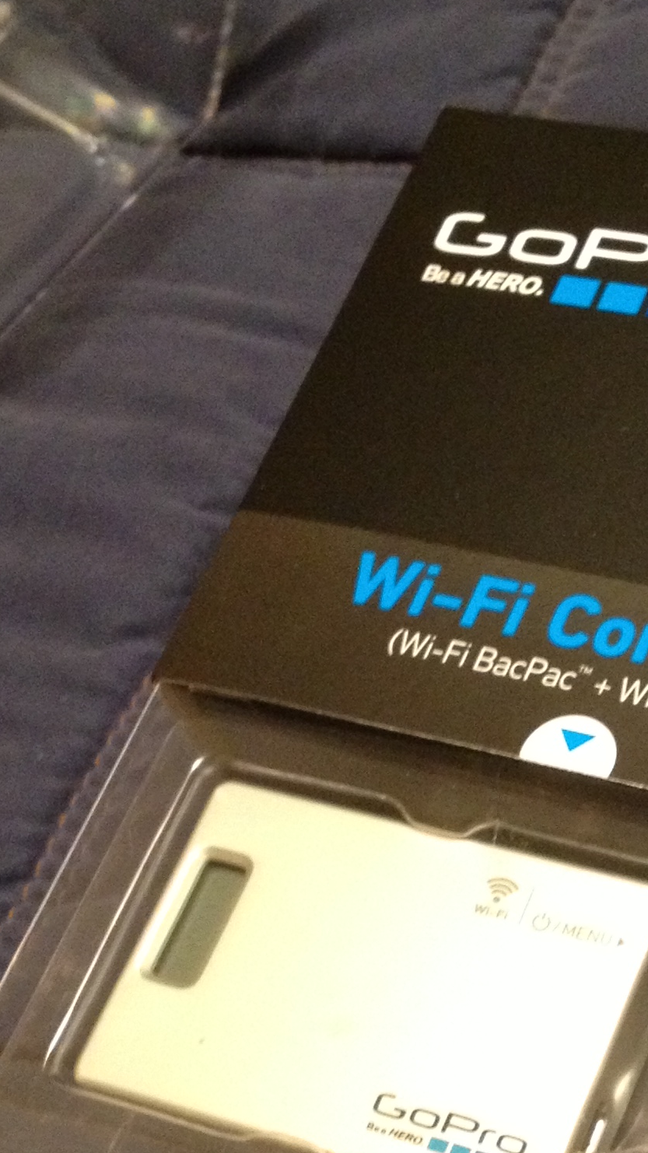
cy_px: 936
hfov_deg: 14.2
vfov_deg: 24.9
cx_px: 622
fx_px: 2567
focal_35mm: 84
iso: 320
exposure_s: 1/20
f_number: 2.4
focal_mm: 4.28
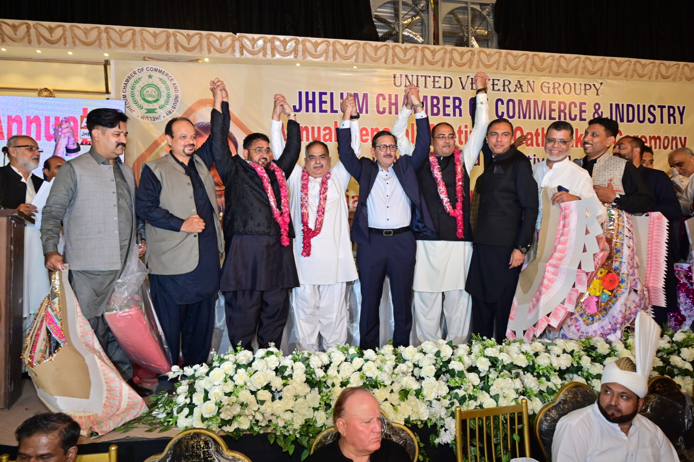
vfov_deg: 51.2
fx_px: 482
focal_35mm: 25
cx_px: 352
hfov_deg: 71.5
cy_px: 236
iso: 1600
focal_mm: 24
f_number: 5
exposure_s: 1/125
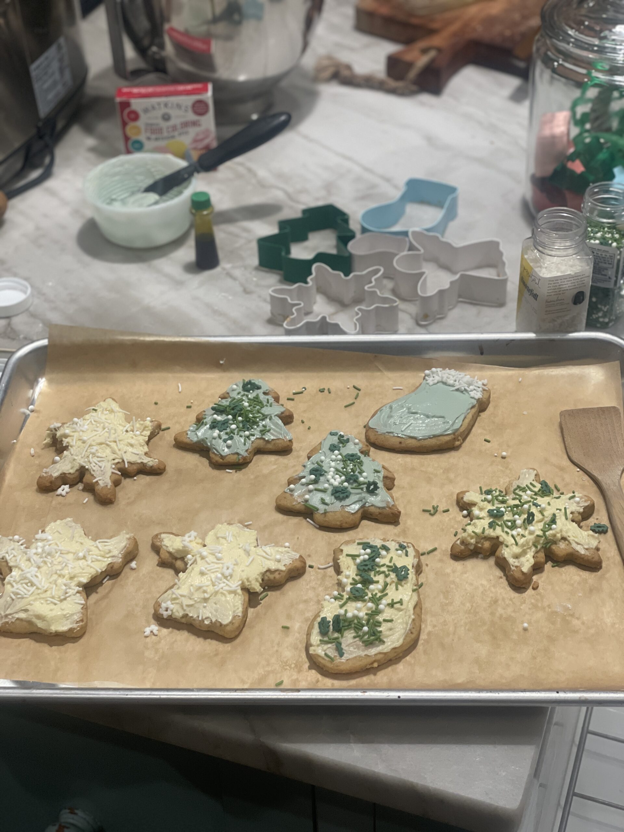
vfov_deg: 36.8
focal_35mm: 52
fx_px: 1250
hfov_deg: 28.0
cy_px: 416
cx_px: 312
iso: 160
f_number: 2
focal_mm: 6
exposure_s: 1/60
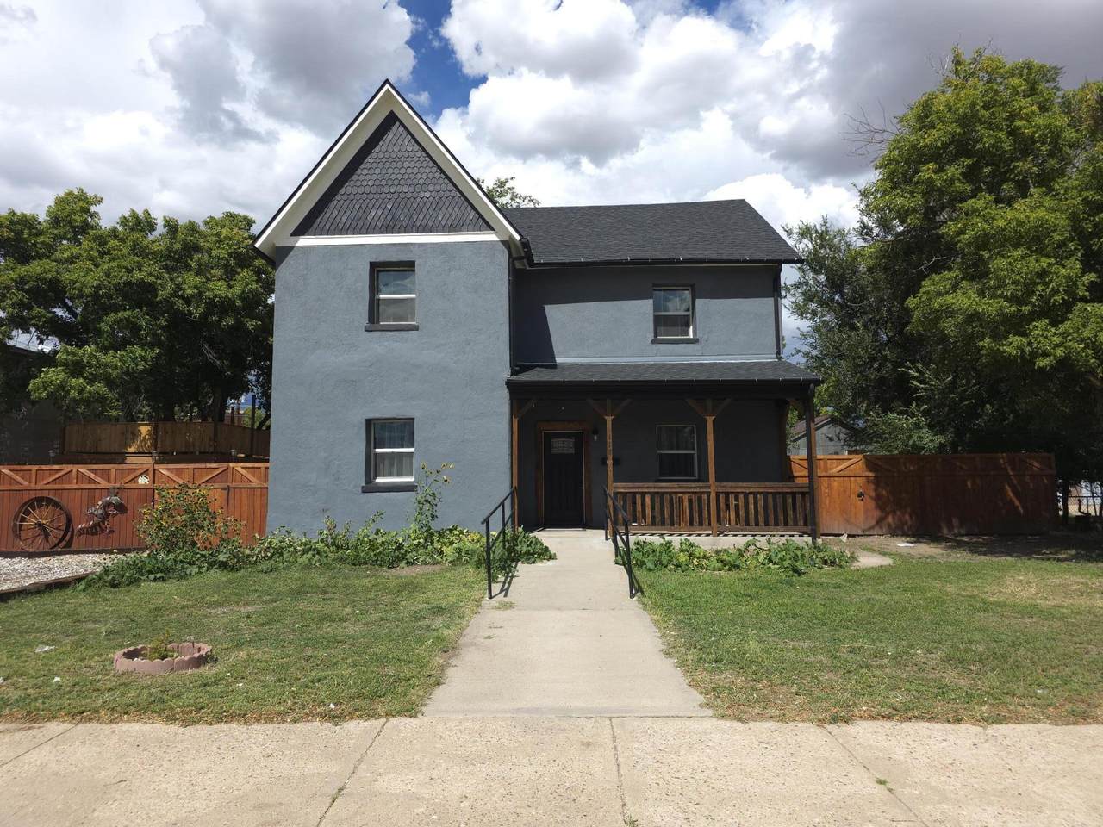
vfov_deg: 58.9
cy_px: 414
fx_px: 733
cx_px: 552
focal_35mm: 23
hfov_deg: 73.9
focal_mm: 6.3
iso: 12
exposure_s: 1/612
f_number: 1.7
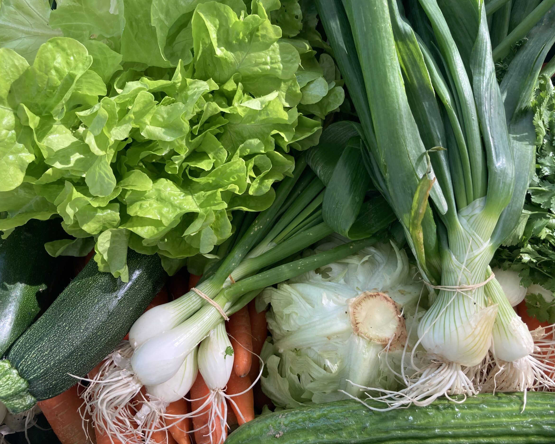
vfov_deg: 48.5
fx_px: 493
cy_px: 227
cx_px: 292
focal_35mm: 30
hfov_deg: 58.7
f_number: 1.8
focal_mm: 3.99
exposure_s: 1/121
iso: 25
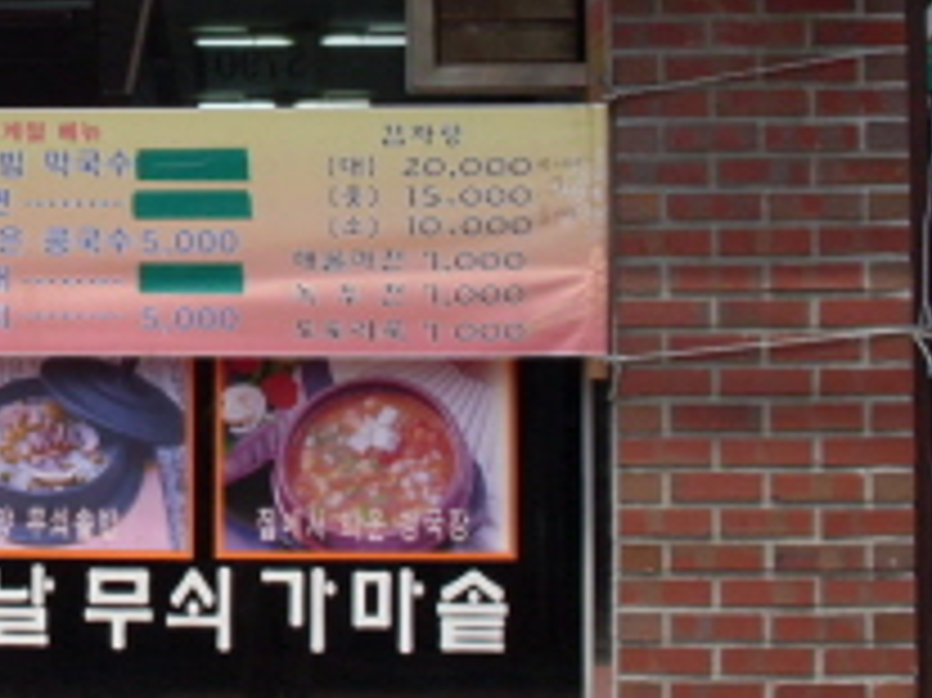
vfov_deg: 16.0
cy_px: 191
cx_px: -108
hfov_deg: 20.3
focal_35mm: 92
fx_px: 2476
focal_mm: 6.3
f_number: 8.4
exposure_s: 1/125
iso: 80
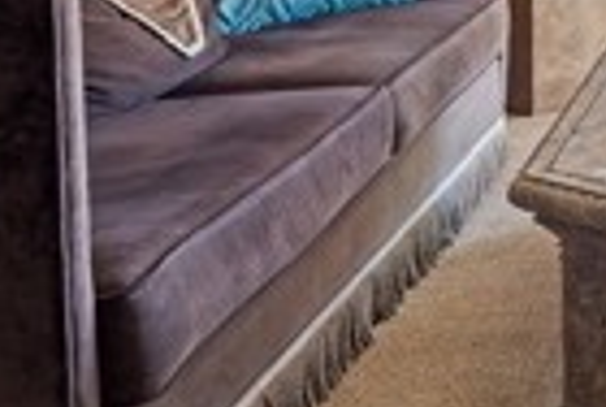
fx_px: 1231
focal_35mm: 73
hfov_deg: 18.0
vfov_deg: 17.3
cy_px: -162
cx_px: 1234
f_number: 8
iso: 100
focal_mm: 16
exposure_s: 1/4
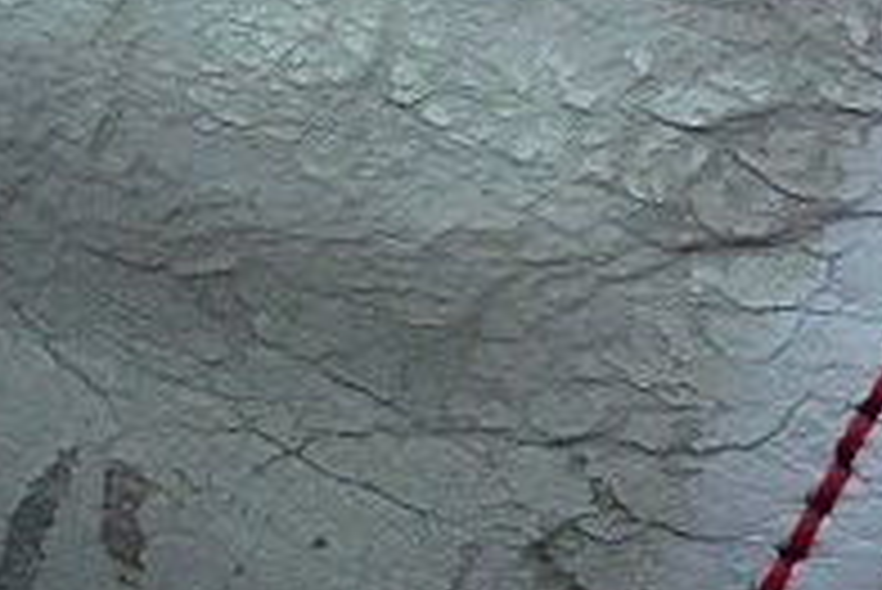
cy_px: 212
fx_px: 1716
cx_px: 158
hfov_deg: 28.1
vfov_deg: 19.4
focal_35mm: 70
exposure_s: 1/50
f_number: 2.8
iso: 800
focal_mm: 5.5
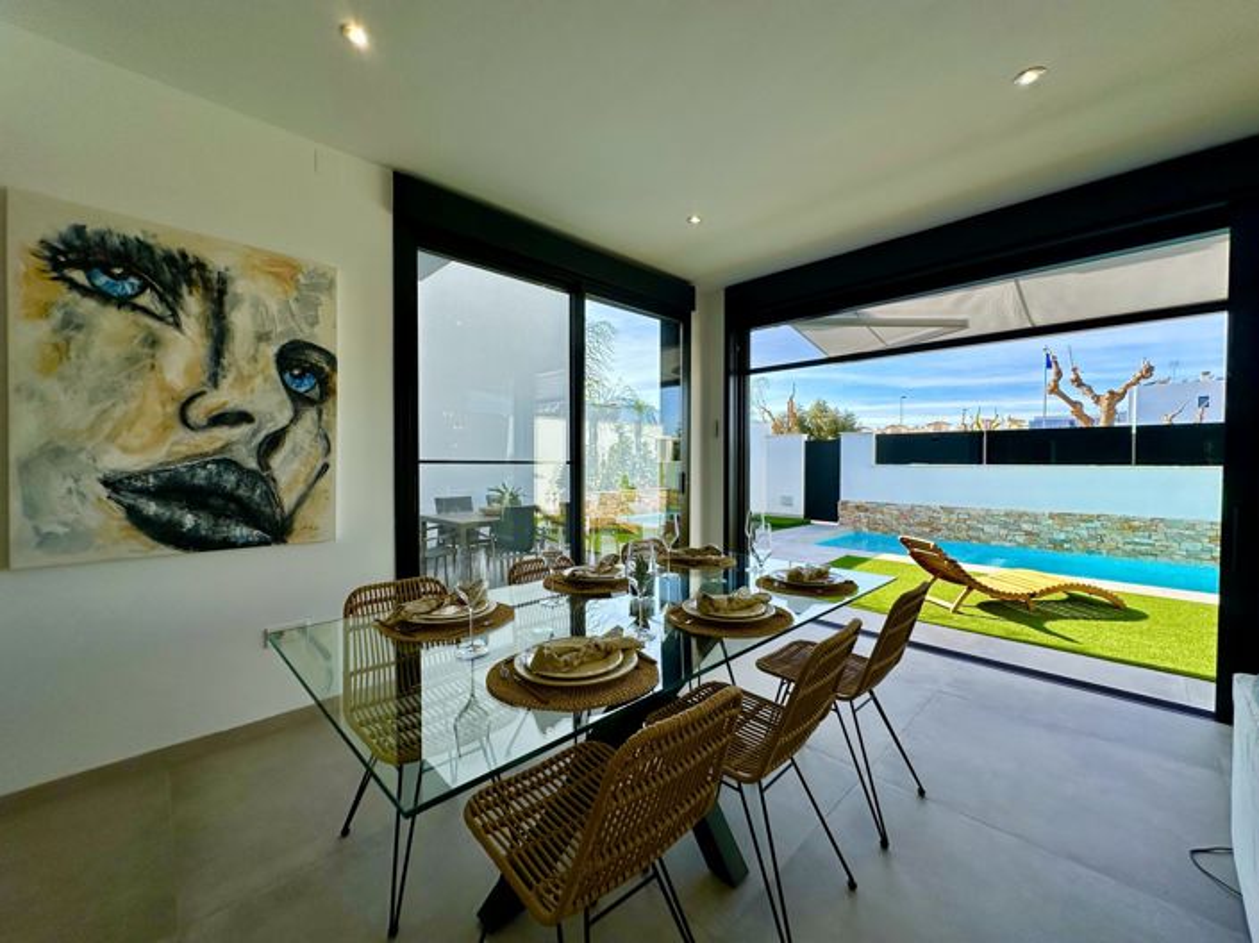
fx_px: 509
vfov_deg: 85.6
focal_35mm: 14
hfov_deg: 102.1
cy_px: 472
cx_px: 630
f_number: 2.2
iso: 40
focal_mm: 2.22
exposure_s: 1/769
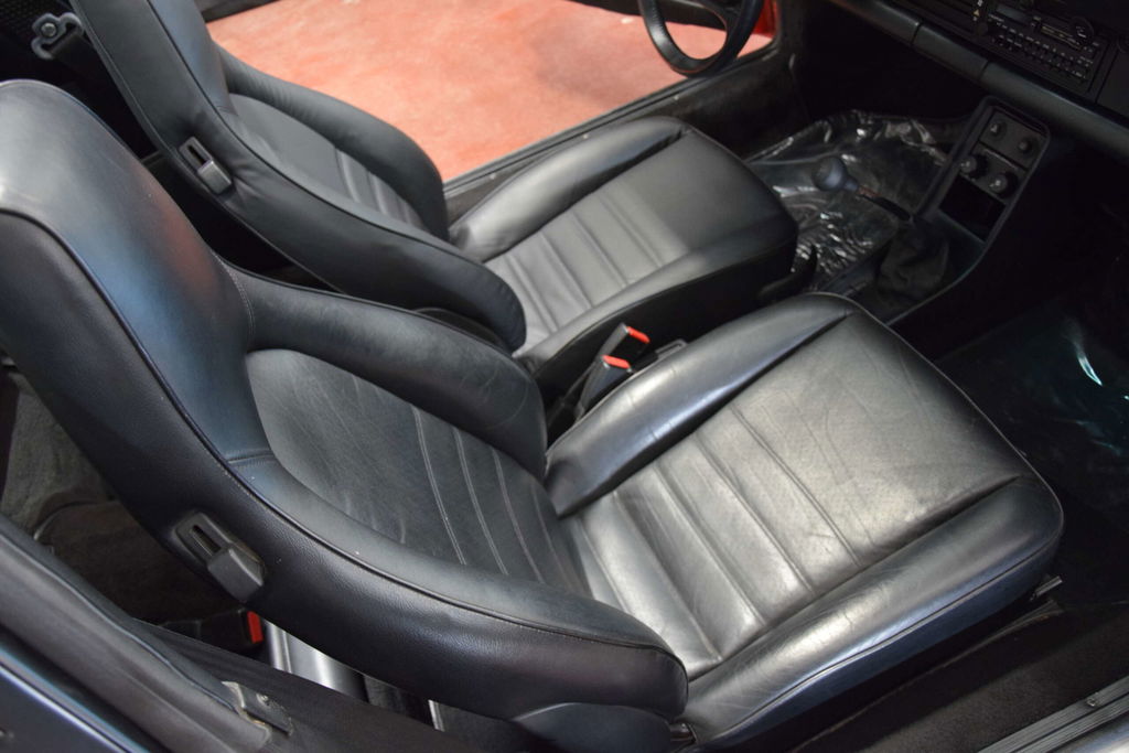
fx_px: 988
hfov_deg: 59.5
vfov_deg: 41.7
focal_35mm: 32
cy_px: 376
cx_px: 564
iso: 2200
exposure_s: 1/30
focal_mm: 21
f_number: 3.8
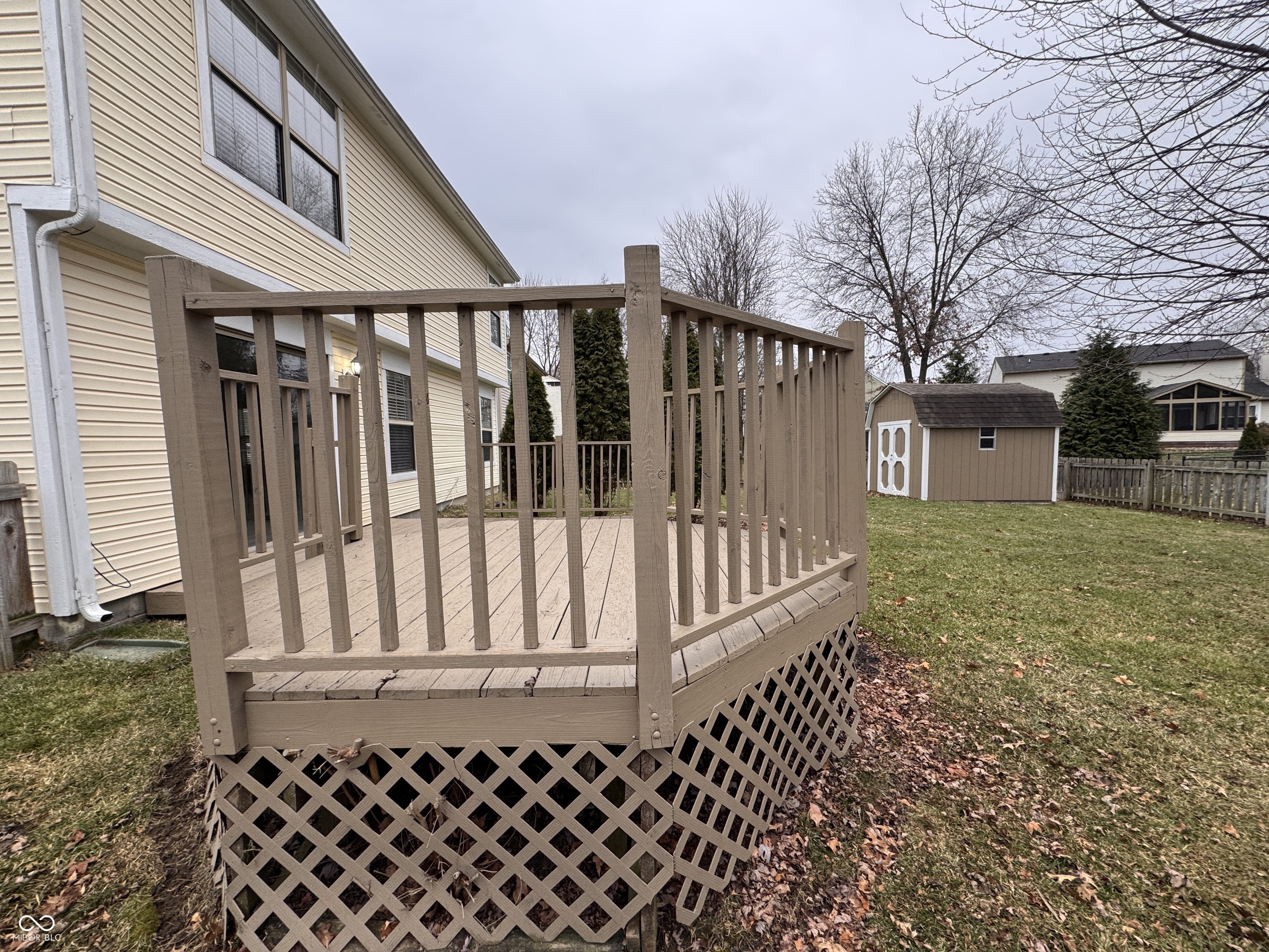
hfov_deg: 102.1
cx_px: 634
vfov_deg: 85.7
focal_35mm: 14
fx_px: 513
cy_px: 476
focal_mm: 2.22
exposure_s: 1/99
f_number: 2.2
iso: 64
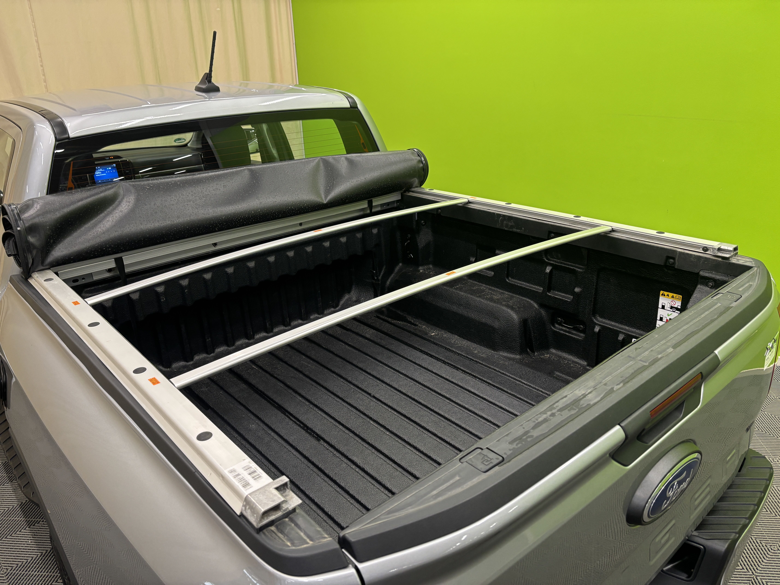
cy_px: 292
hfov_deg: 67.3
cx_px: 390
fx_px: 586
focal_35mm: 26
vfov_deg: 53.1
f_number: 1.6
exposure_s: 1/100
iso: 125
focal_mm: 5.96
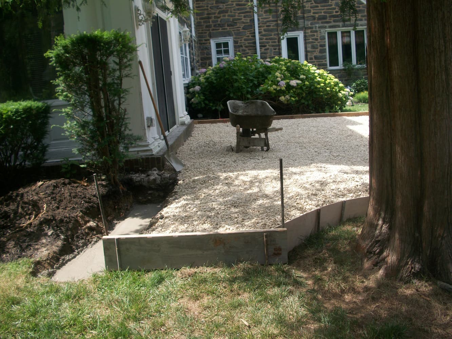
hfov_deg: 52.6
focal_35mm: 35
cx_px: 226
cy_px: 170
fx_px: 457
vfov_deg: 40.7
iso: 80
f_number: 3.1
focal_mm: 6.3
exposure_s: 1/400
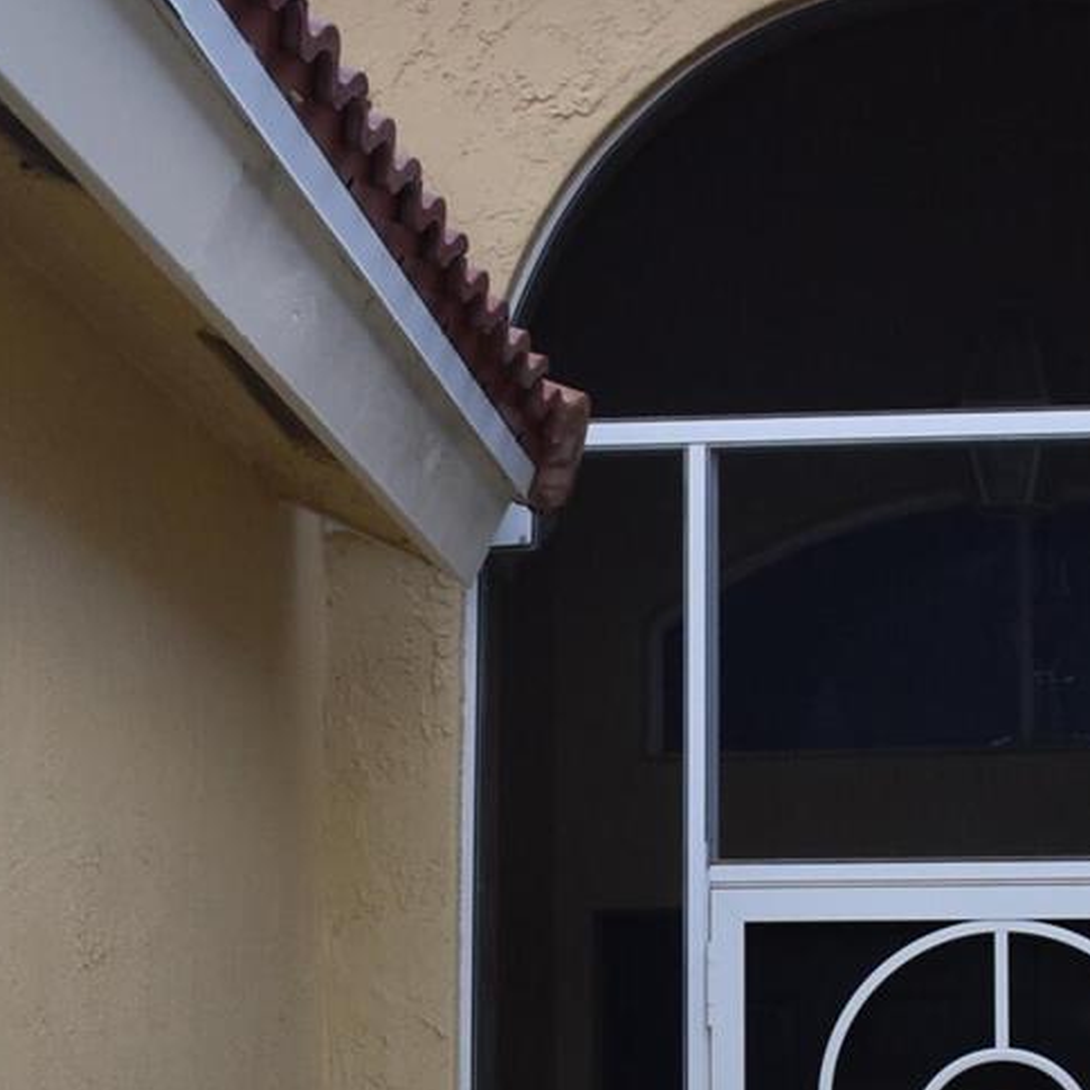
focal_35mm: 97
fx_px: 3456
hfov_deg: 17.9
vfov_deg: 17.6
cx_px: 692
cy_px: 1025
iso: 400
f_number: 3.5
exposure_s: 1/250
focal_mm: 18
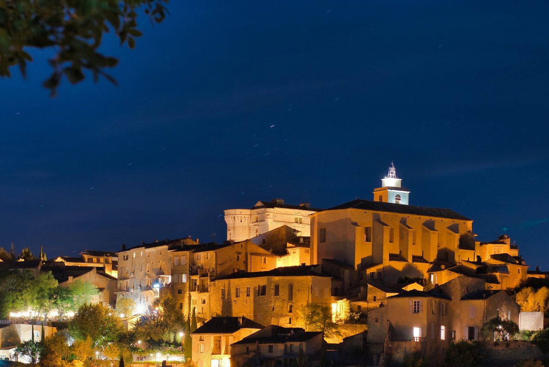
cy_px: 273
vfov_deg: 13.9
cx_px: 324
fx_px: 1495
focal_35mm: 98
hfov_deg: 20.8
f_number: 5.6
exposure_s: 48.4
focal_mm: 50
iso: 100
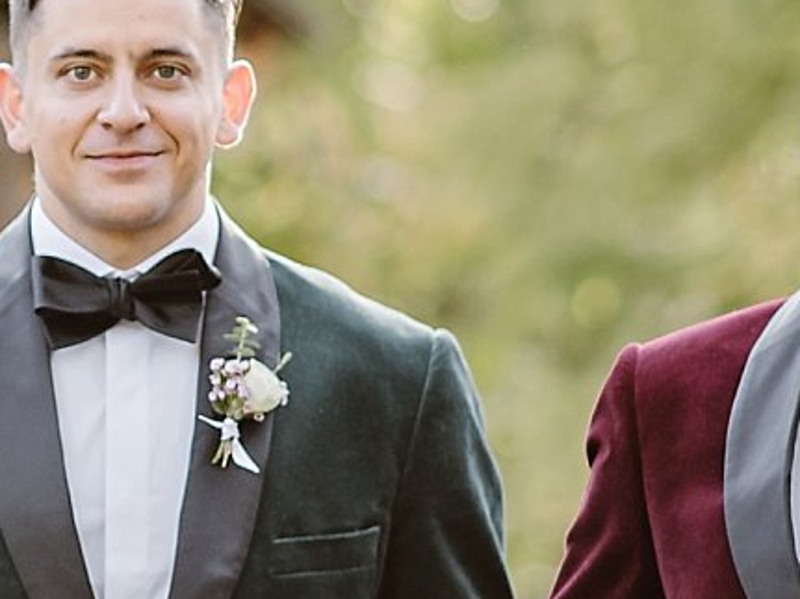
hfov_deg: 5.1
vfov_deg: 3.8
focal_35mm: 388
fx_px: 8964
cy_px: 398
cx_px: -284
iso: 250
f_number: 1.8
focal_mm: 85
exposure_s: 1/1000
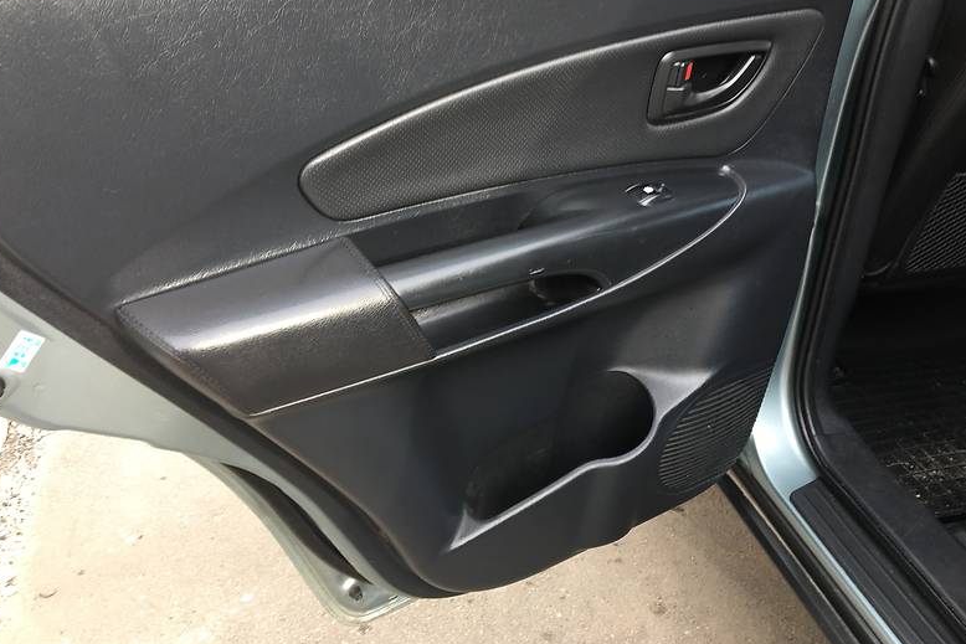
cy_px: 293
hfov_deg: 60.3
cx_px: 478
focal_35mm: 31
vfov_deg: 42.3
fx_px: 832
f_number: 2.2
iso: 25
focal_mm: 4.2
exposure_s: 1/50
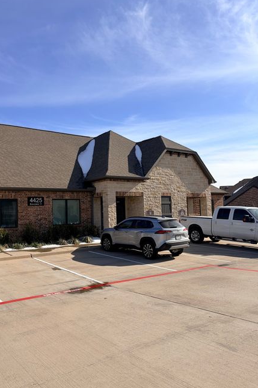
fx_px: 301
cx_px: 109
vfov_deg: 65.5
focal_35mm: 28
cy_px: 194
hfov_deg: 46.2
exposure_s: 1/4065
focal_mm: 5.96
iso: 50
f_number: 1.6
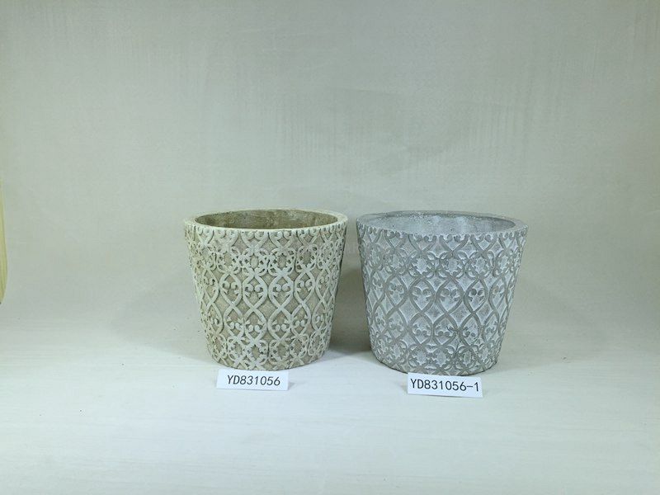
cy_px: 248
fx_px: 553
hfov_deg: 61.7
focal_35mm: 29
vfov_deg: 48.2
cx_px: 330
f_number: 2.2
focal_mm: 4.15
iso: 32
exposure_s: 1/514
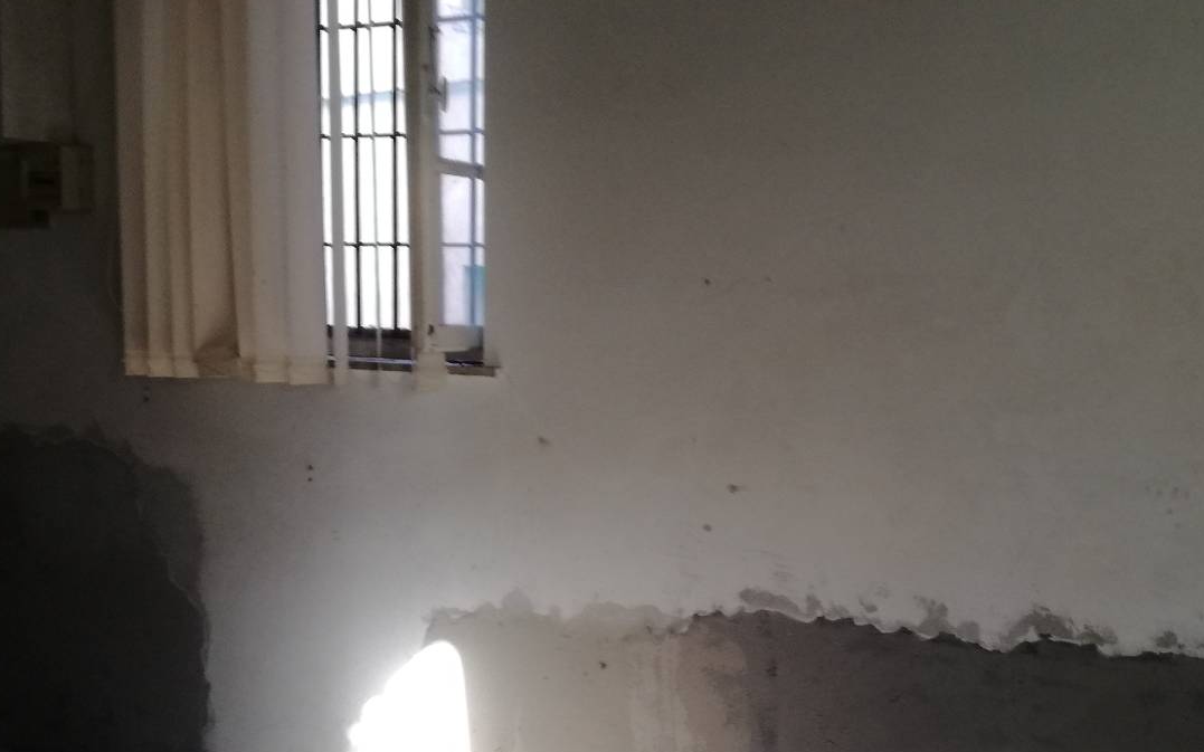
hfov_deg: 38.7
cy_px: 545
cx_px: 885
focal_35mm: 51
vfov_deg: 25.1
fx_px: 1673
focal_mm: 3.79
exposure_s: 1/50
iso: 80
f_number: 2
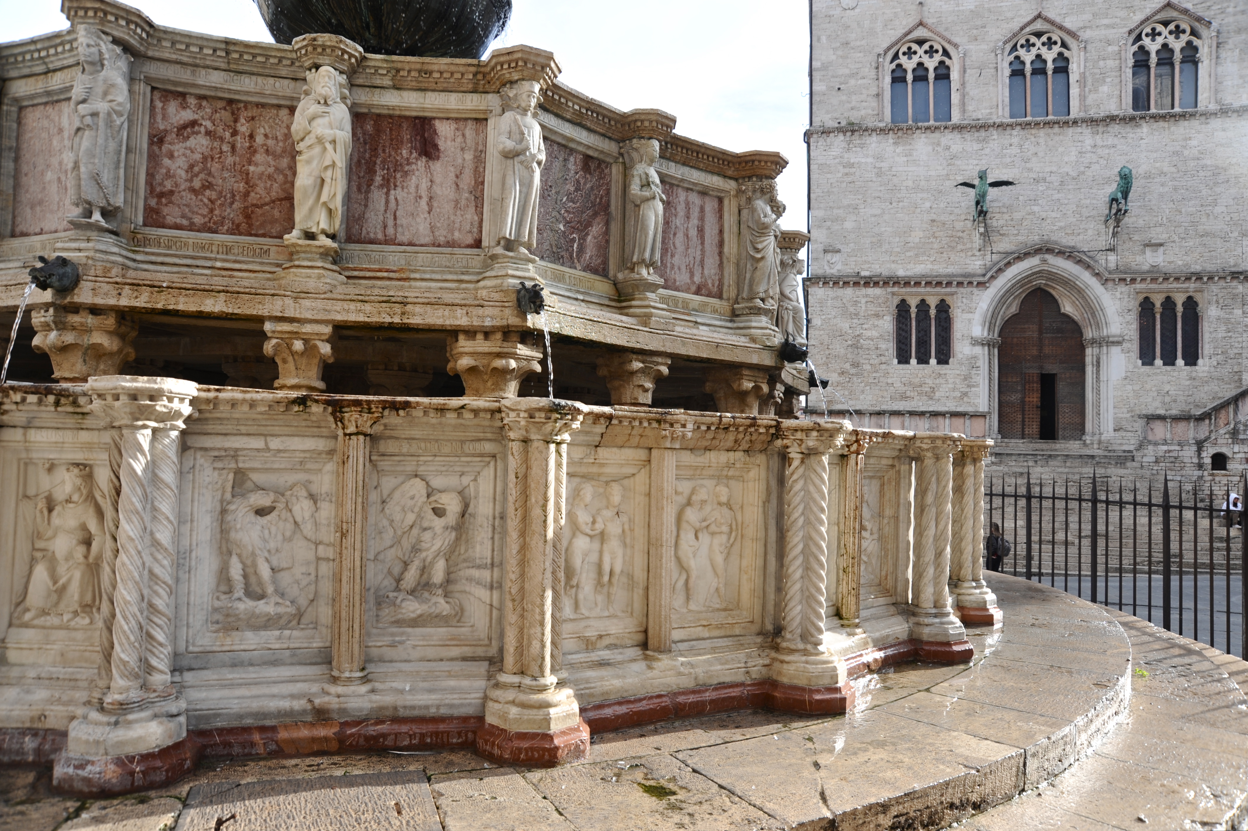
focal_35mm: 24
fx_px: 831
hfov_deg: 73.8
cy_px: 416
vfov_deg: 53.1
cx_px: 624
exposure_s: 1/250
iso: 200
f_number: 8
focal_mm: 24
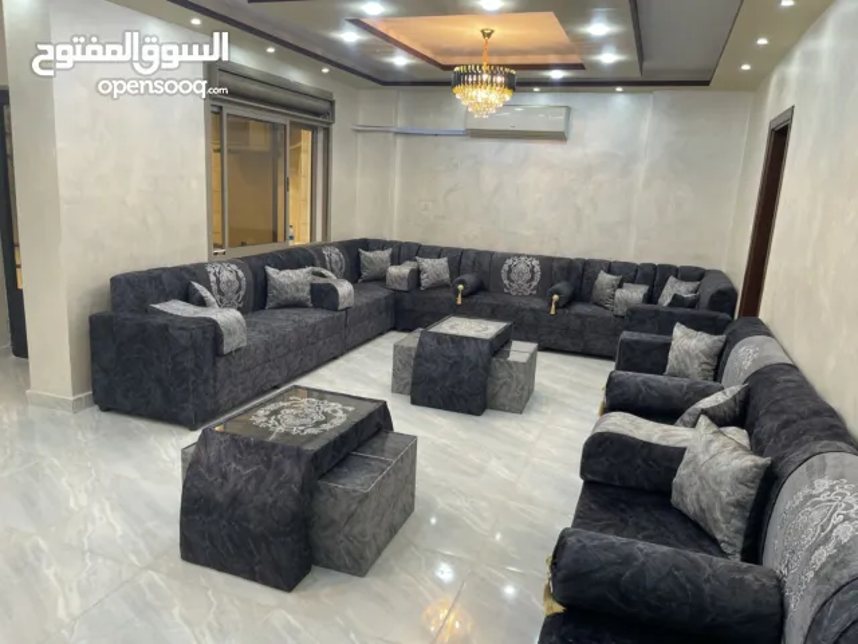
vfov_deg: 54.9
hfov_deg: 69.4
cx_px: 429
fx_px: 620
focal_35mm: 25
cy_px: 322
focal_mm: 5.1
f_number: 1.6
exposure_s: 1/100
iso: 125
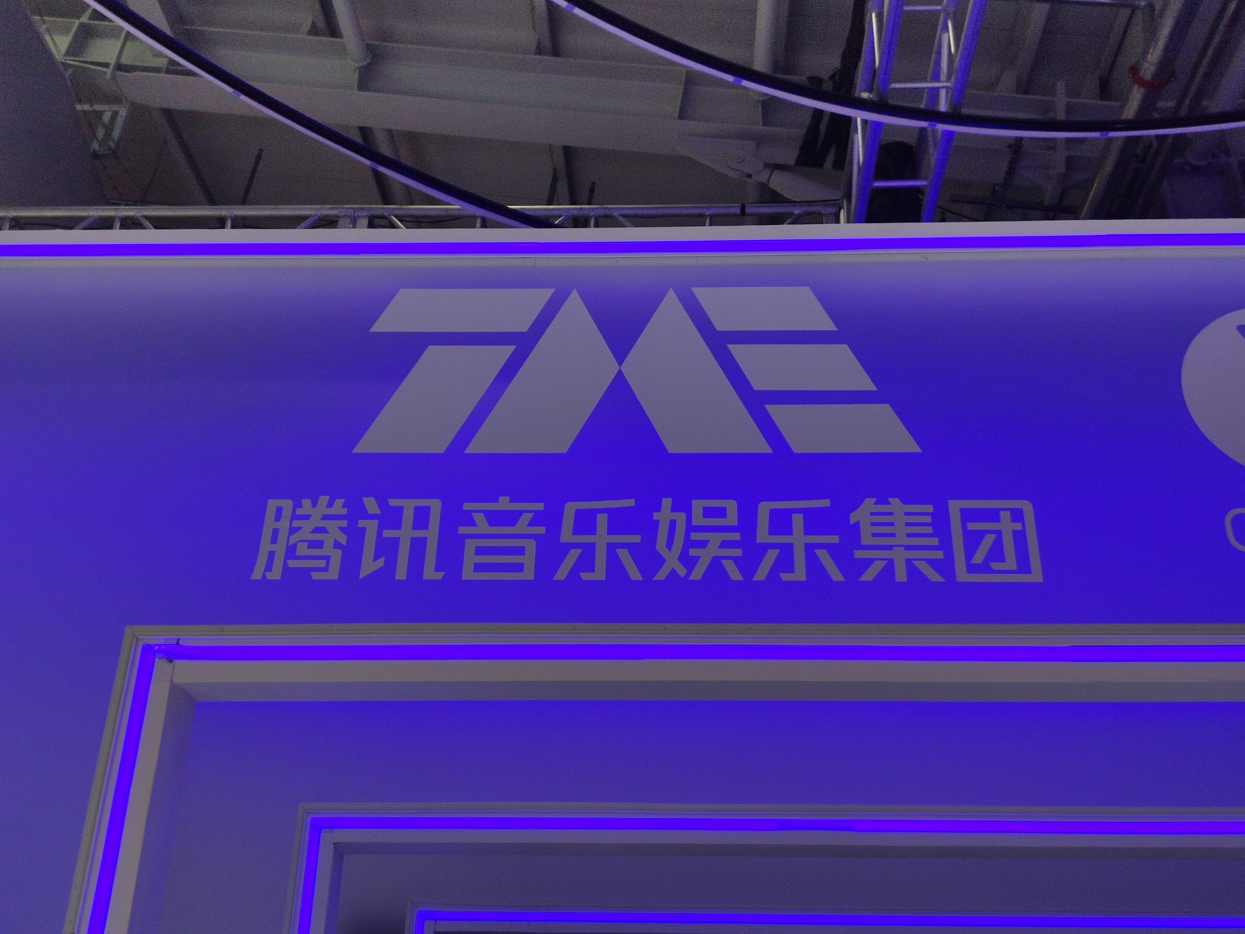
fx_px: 1259
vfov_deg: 40.7
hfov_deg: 52.6
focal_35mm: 35
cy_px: 467
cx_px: 622
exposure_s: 1/1479
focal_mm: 4.75
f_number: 1.75
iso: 112
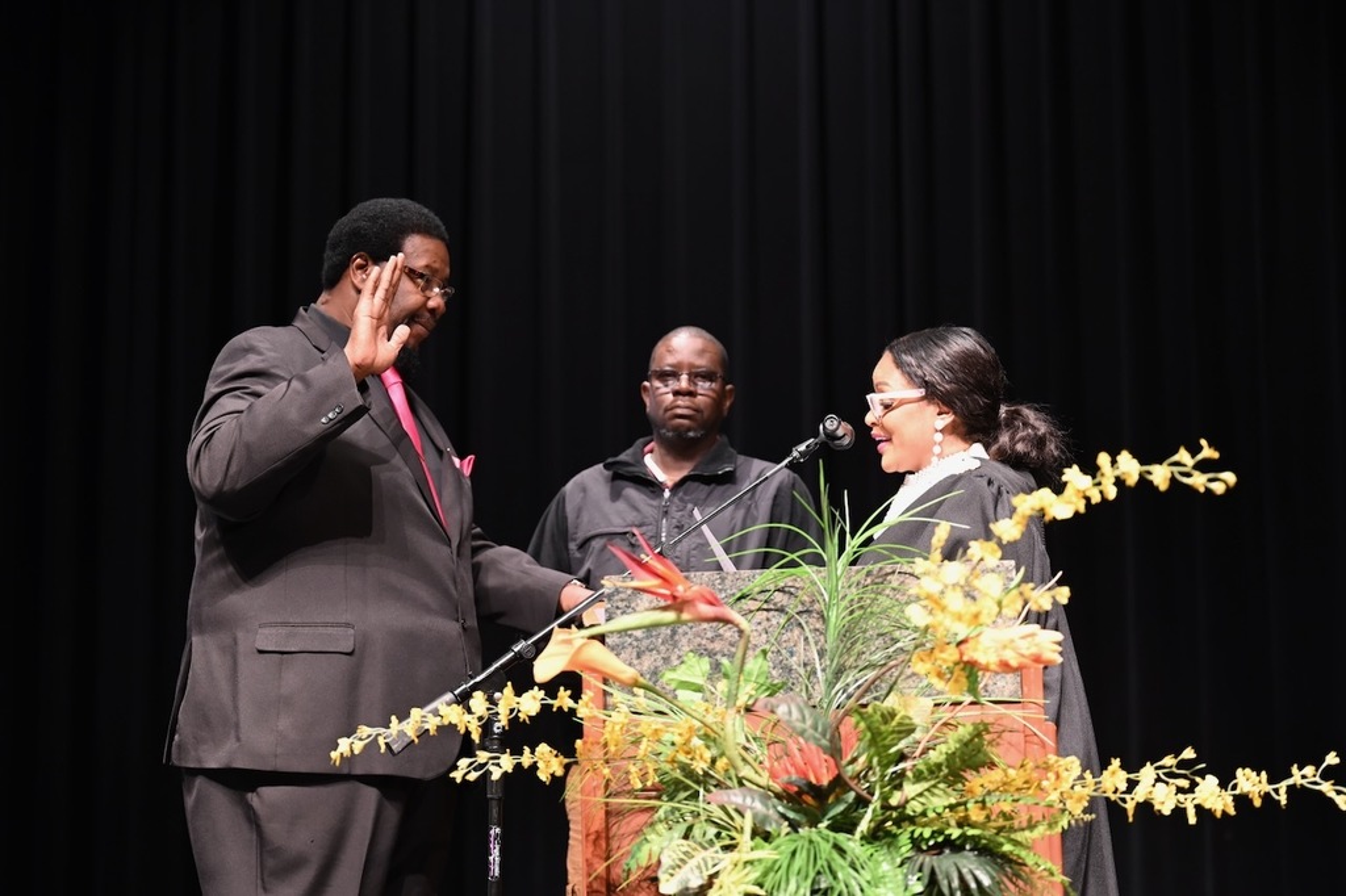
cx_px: 673
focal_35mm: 79
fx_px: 2953
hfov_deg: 25.7
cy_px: 448
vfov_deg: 17.3
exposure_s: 1/80
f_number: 2.8
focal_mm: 79
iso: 1100
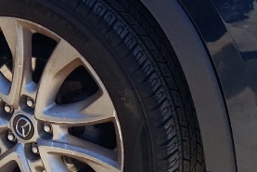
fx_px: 1114
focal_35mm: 156
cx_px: -58
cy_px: -85
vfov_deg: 8.6
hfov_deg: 12.8
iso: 50
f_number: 1.5
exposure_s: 1/1667
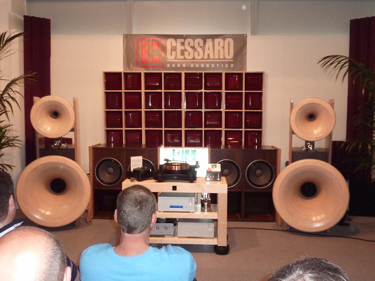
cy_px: 140
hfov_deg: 52.6
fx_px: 379
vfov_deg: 40.7
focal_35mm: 35
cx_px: 188
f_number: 3.3
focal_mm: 4.1
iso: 320
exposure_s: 1/30
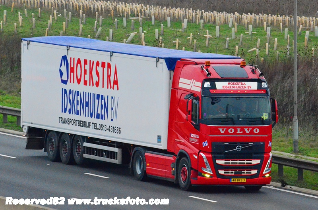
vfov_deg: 4.3
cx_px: 159
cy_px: 105
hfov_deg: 6.6
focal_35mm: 315
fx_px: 2777
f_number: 10
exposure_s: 1/640
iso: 6400
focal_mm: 210
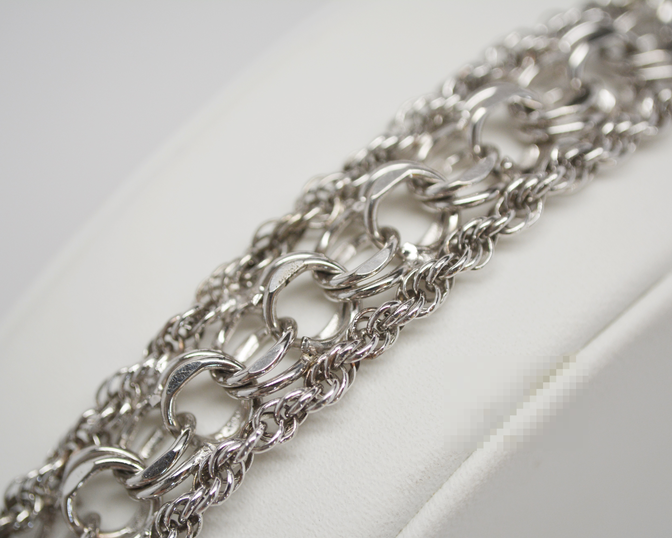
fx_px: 1551
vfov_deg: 19.7
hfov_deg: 24.4
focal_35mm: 78
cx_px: 338
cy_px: 269
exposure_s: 1/125
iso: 400
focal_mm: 46
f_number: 5.6
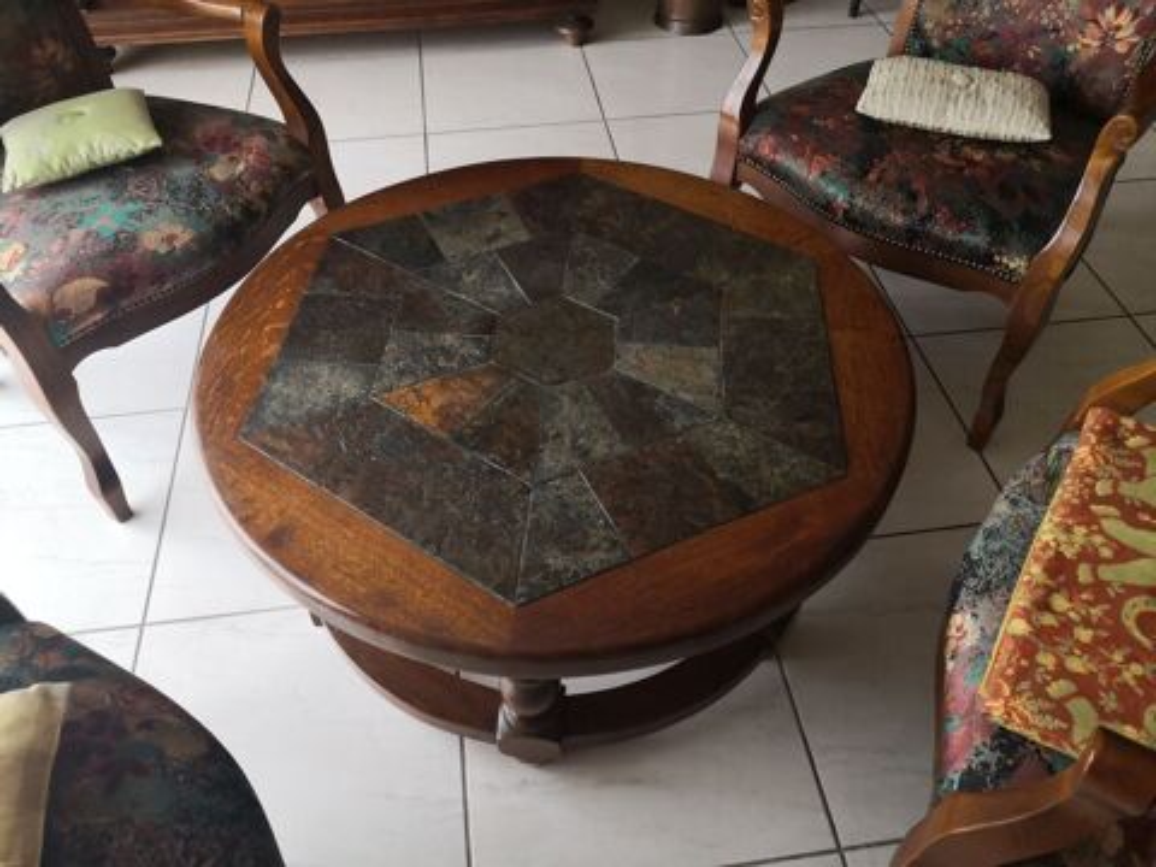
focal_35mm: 27
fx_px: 902
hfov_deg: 65.3
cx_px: 578
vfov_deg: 51.4
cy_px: 434
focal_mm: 3.95
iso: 160
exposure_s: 1/50
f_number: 1.6
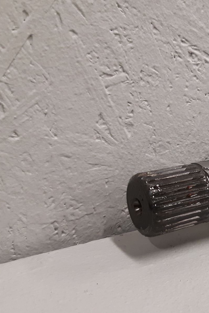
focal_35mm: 46
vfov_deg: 42.4
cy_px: 195
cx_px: 222
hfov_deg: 27.2
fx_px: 400
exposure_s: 1/50
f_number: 1.7
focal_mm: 3.93
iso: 200
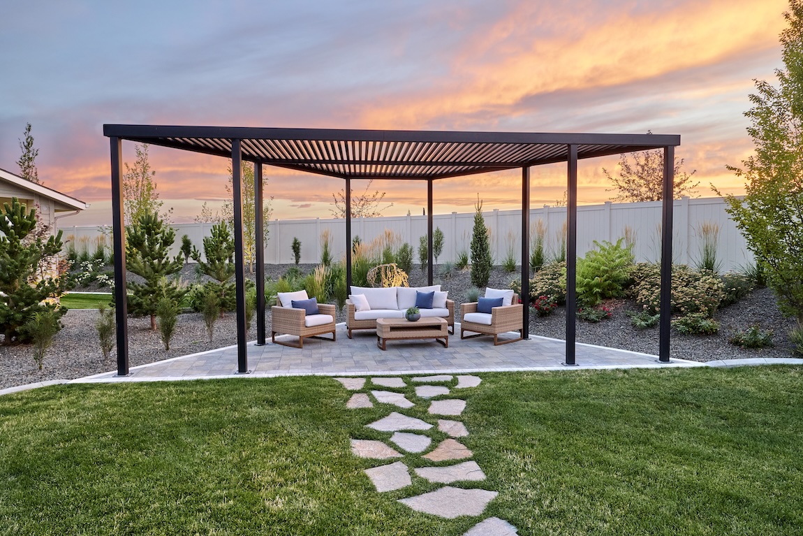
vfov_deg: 59.5
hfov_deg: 81.2
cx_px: 402
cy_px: 268
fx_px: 468
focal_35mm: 21
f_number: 7.1
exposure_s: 1/10
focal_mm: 14
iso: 800
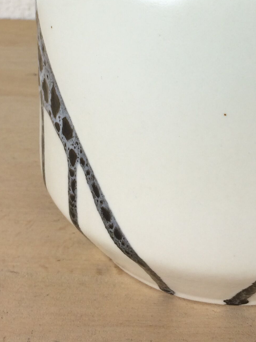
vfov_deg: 25.6
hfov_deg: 19.8
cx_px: 223
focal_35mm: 73
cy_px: 18
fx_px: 720
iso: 32
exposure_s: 1/50
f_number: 2.2
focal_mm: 4.15
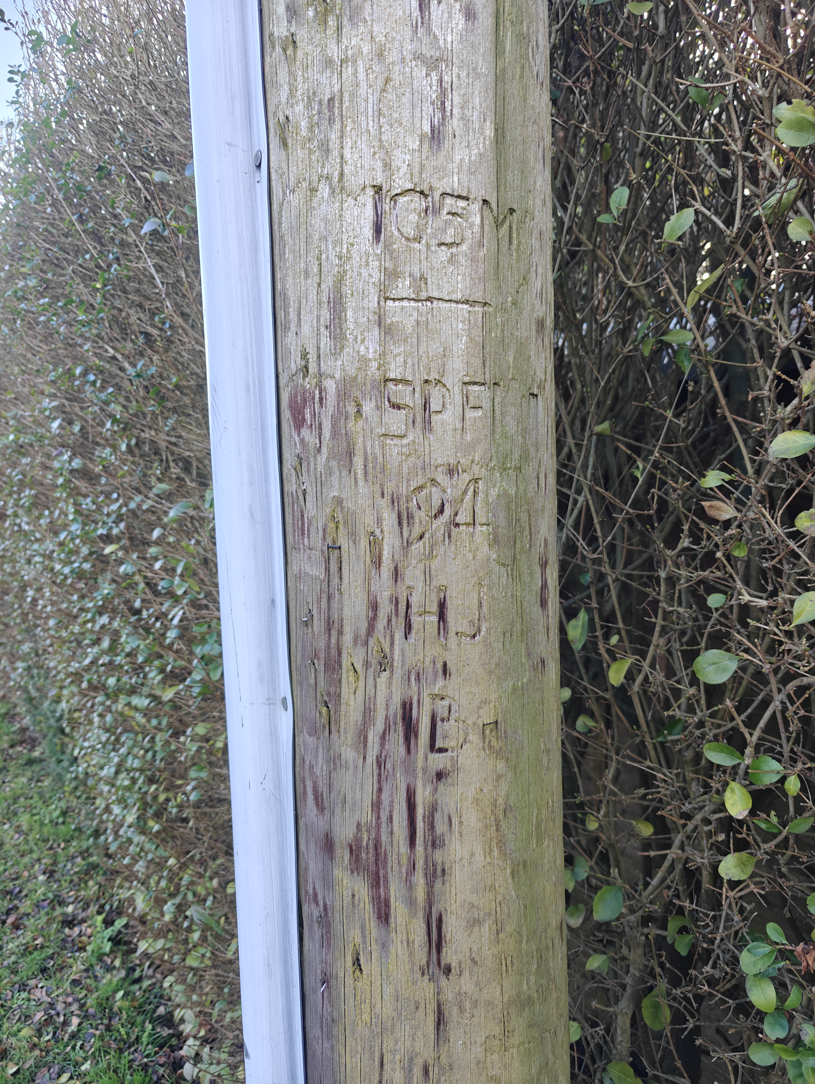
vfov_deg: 71.5
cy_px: 542
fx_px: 752
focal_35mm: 24
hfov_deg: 56.9
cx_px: 408
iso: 125
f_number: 1.7
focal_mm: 6.06
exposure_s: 1/100
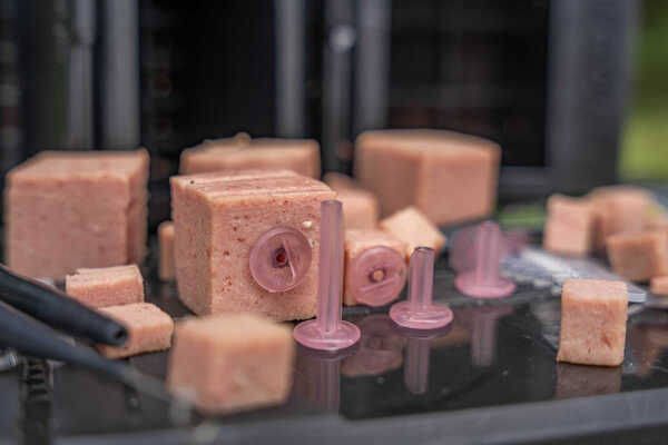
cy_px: 222
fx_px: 948
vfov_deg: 26.4
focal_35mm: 51
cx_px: 334
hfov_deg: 38.8
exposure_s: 1/160
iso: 100
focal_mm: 51.1
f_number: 5
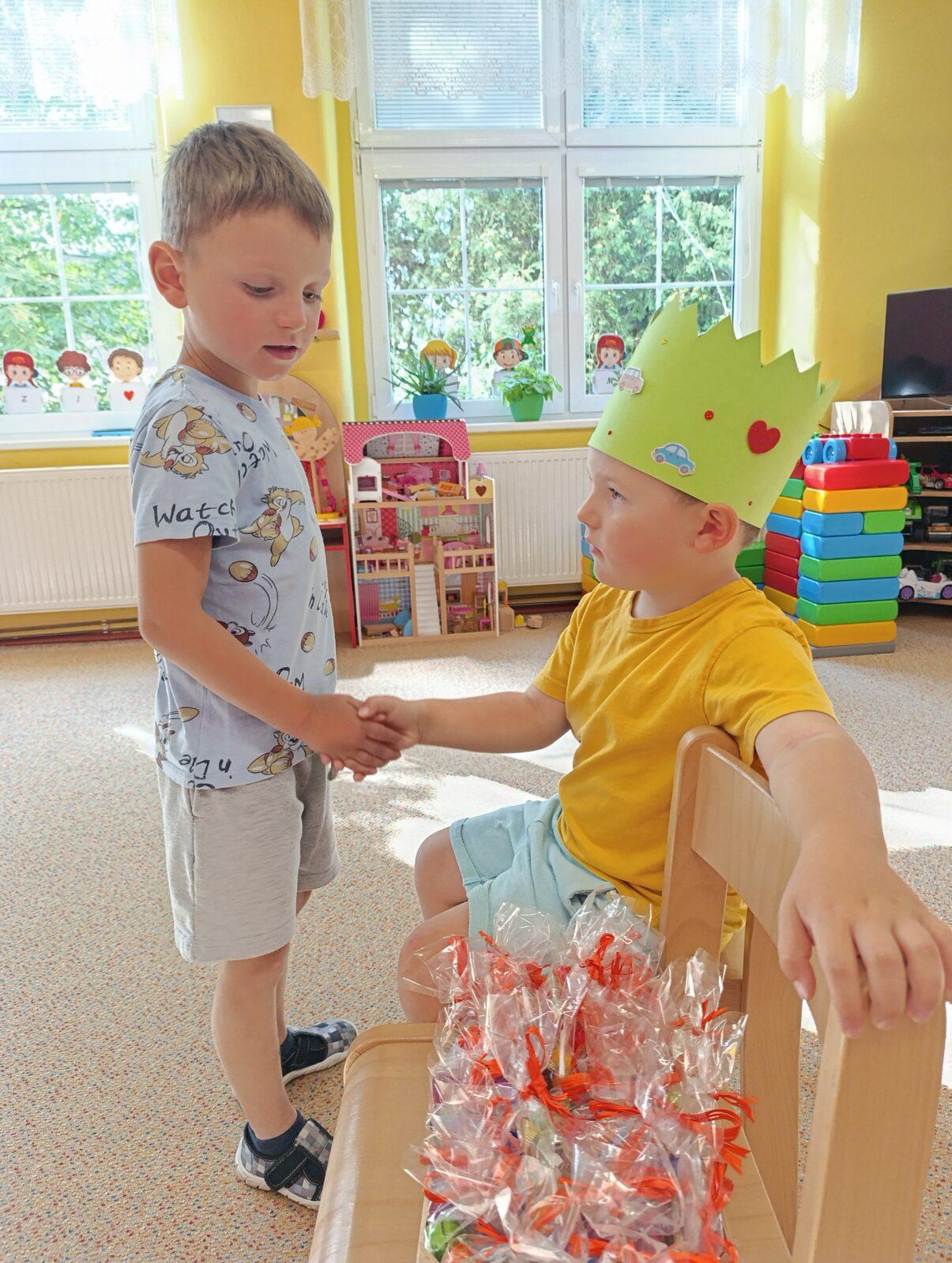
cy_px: 632
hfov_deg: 59.0
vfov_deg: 73.8
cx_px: 476
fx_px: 841
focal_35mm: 23
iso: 320
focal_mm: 6.14
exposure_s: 1/100
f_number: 1.6
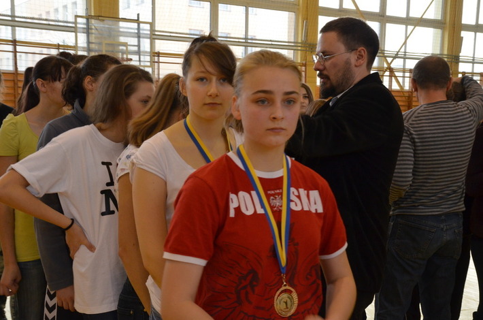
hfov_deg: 46.5
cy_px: 160
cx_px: 242
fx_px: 562
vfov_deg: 31.7
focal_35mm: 42
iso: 1600
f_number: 10
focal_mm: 28
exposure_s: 1/60
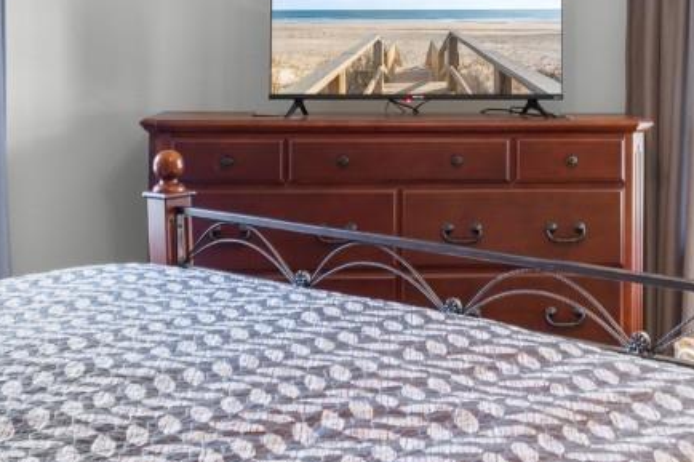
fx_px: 1368
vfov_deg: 18.8
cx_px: 493
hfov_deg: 28.2
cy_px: 45
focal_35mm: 71
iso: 100
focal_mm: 13
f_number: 4.8
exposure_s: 2
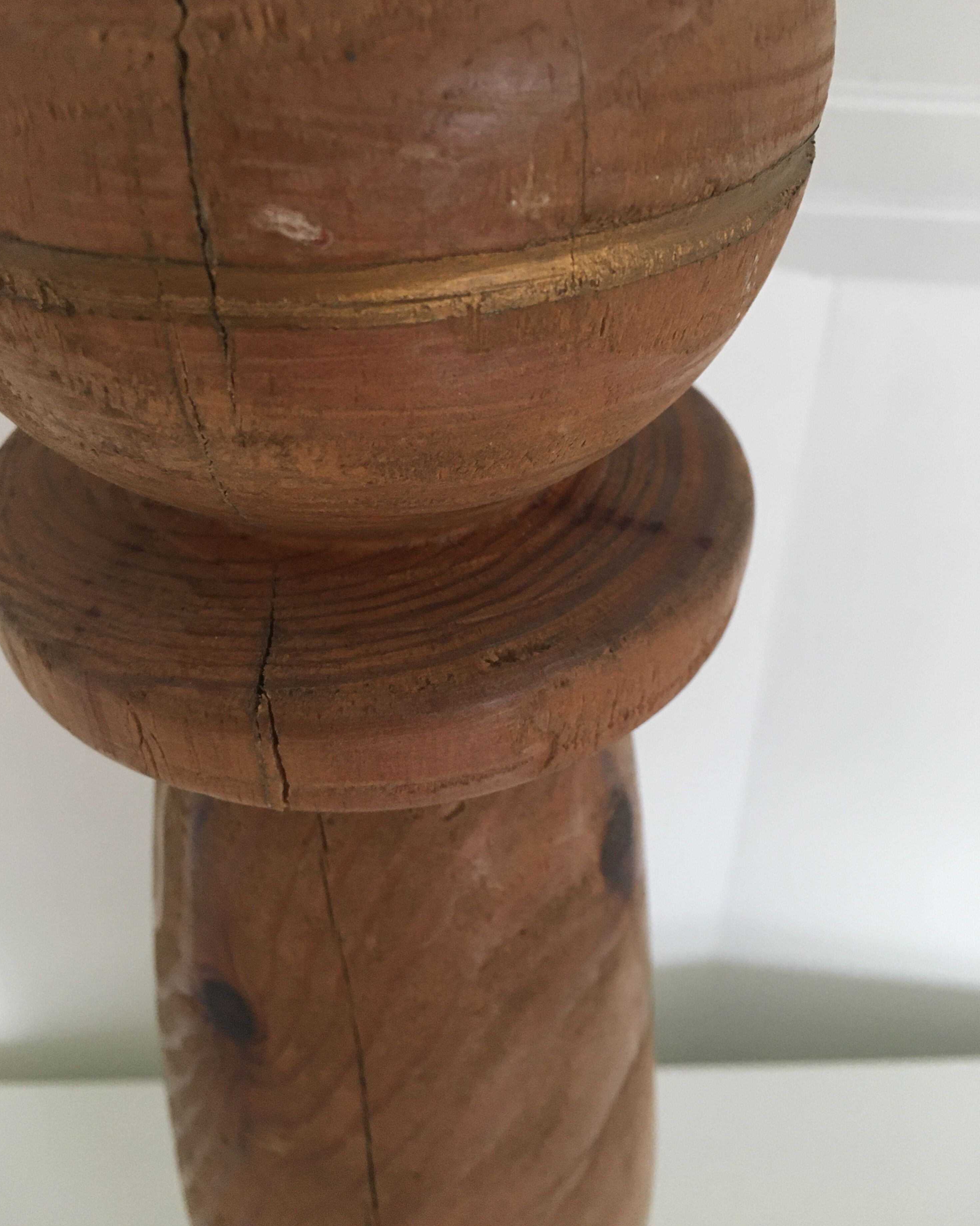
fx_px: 1124
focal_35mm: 31
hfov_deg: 47.1
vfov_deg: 57.1
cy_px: 558
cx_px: 482
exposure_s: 1/33
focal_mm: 4.15
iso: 200
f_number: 2.2
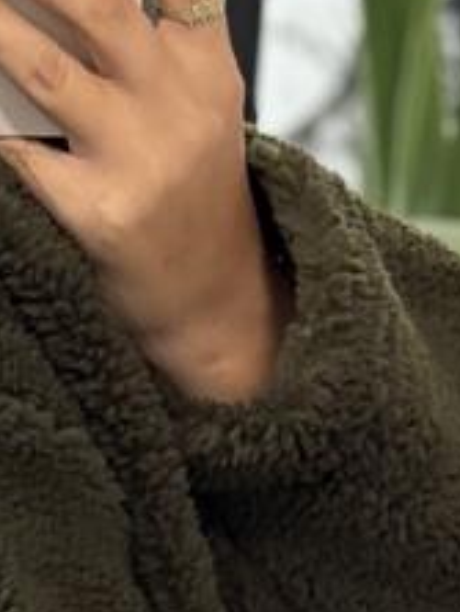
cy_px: 1008
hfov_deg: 5.2
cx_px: 135
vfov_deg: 6.7
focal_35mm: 288
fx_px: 5093
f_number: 1.78
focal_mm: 6.76
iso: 100
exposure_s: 1/93
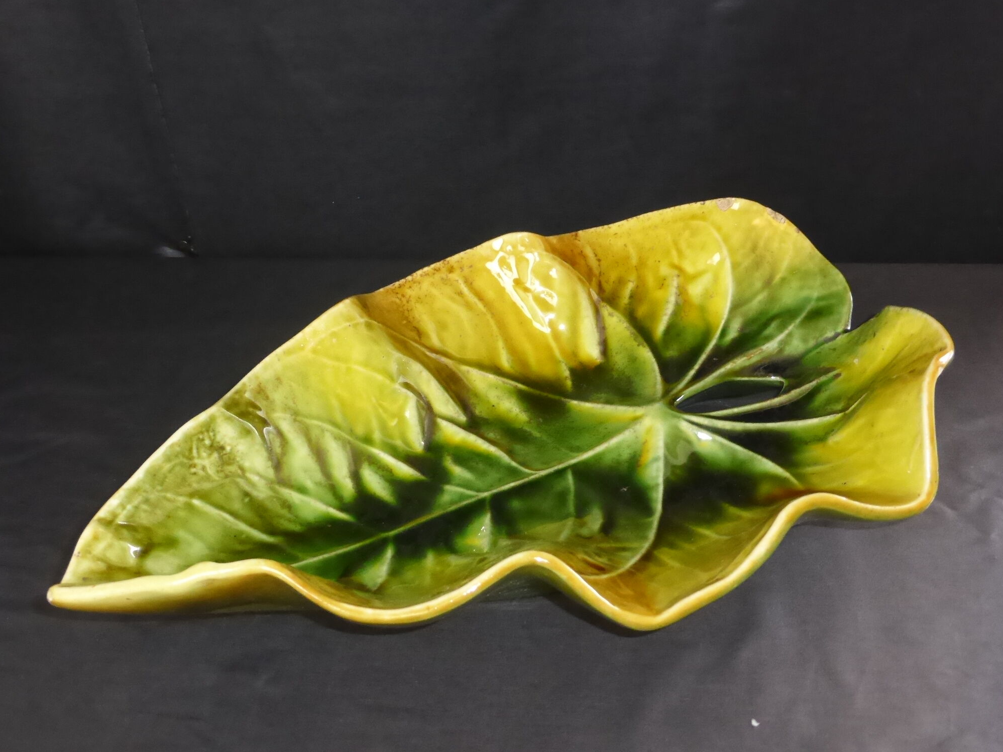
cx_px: 511
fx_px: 1159
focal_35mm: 40
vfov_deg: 36.0
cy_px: 375
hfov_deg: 46.8
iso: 800
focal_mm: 6.9
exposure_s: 1/60
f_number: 3.9
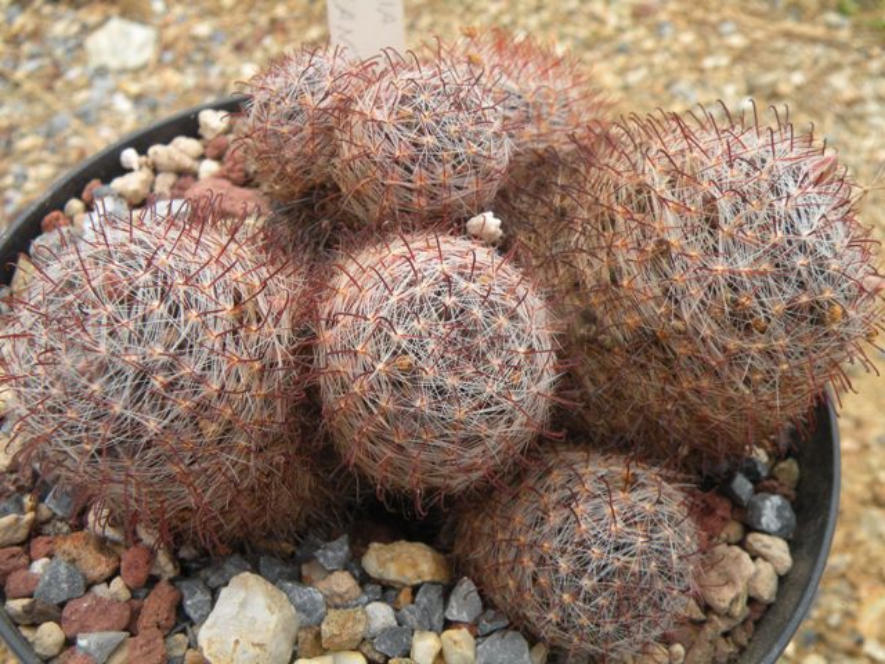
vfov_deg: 34.3
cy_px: 332
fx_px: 1074
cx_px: 442
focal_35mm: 42
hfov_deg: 44.8
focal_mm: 7.4
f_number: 4.5
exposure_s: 1/130
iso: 64
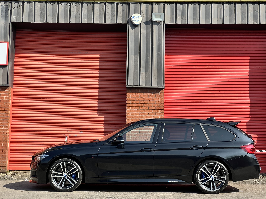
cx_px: 133
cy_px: 100
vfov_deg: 19.1
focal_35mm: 77
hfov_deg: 25.3
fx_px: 592
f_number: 2.8
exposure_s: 1/436
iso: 32
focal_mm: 9
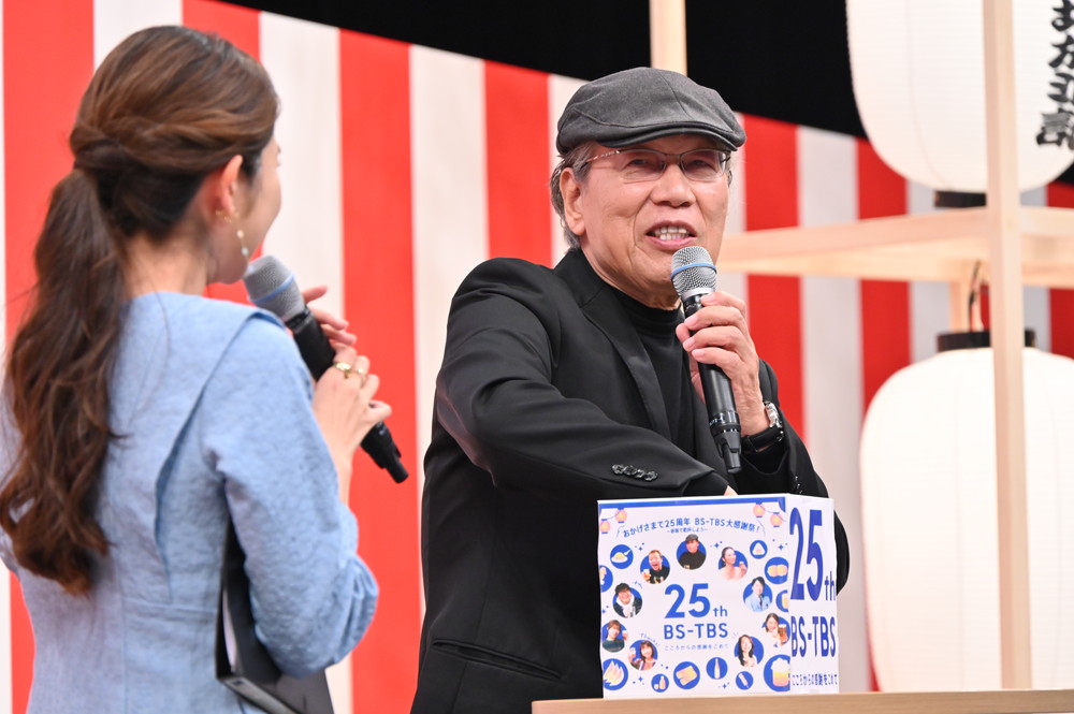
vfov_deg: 6.9
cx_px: 537
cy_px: 357
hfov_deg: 10.3
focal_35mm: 200
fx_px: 5962
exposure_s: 1/250
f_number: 6.3
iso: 3200
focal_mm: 200
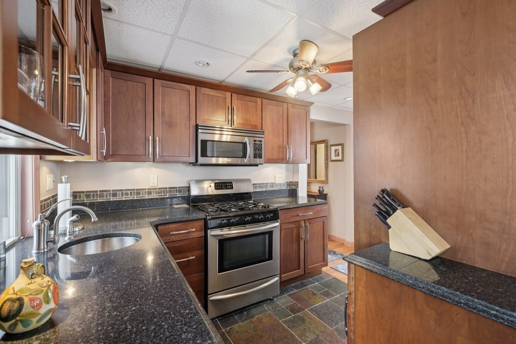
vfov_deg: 77.3
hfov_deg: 100.4
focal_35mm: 15
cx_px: 258
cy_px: 172
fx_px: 215
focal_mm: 10
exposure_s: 1/5
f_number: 5.6
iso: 400
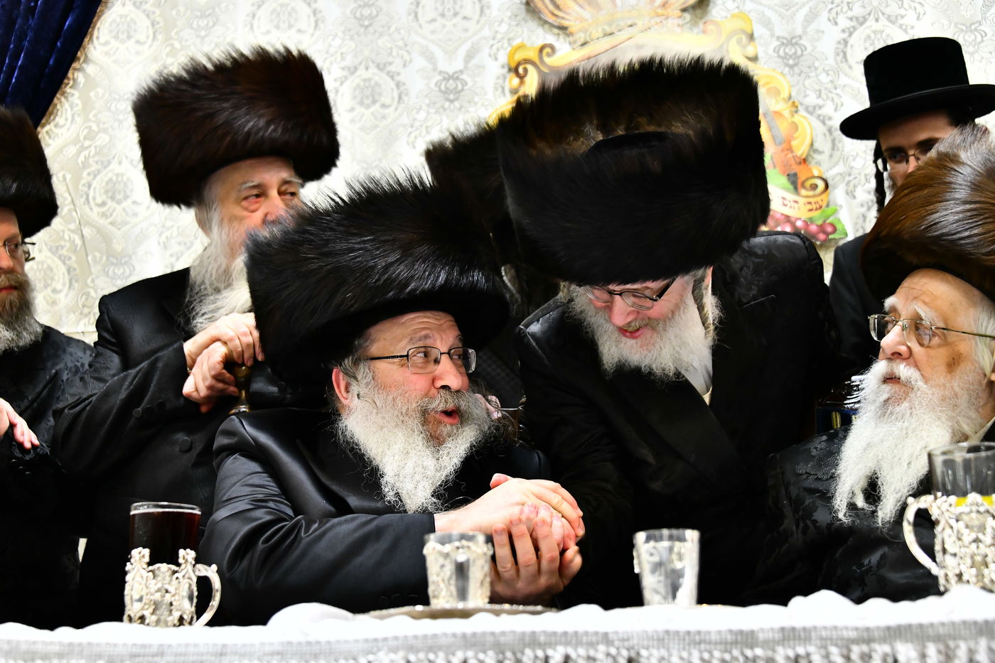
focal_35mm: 56
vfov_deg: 24.2
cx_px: 498
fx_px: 1547
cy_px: 332
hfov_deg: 35.6
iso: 3200
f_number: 5
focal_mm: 56
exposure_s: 1/125
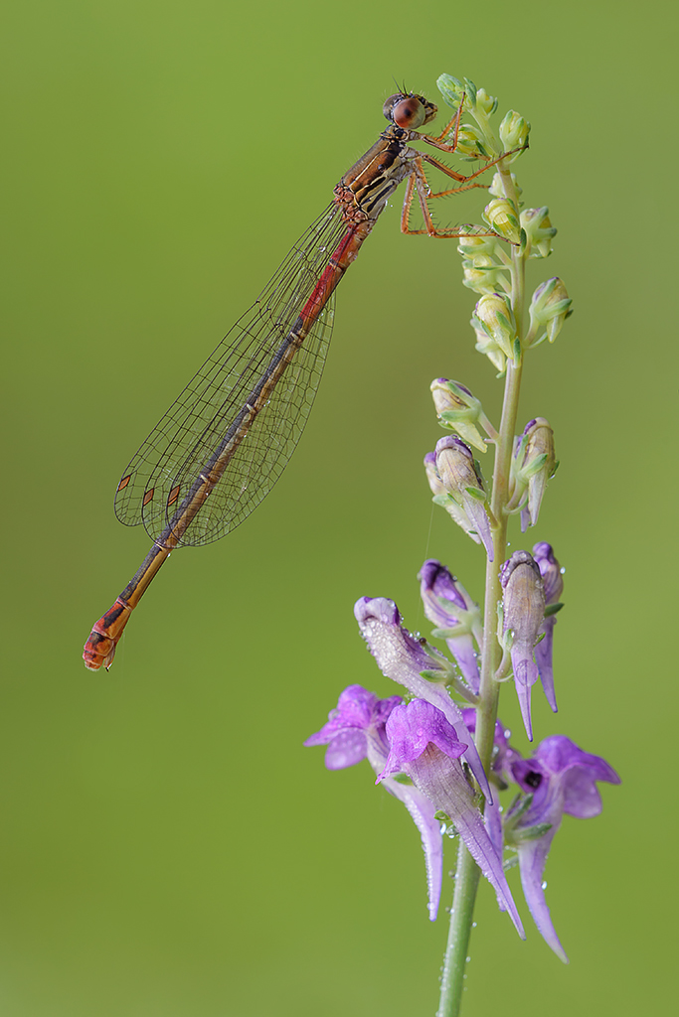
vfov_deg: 7.6
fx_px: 7636
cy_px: 508
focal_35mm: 270
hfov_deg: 5.1
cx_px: 340
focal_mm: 180
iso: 100
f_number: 13
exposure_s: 1/6
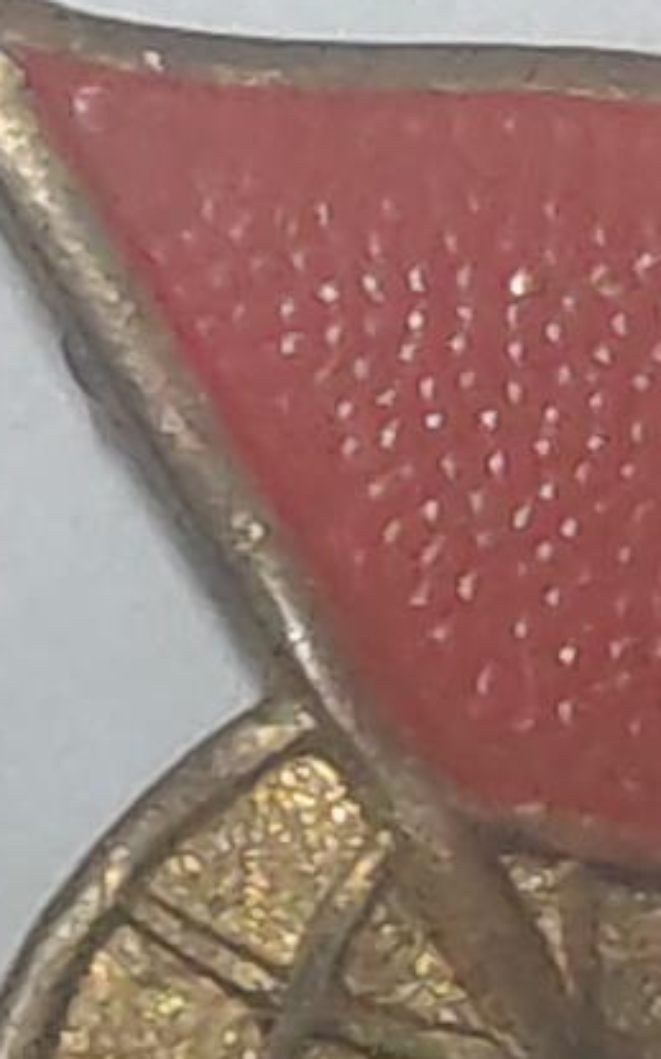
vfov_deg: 6.7
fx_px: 9031
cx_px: -230
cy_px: 832
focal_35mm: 313
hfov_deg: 4.2
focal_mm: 5.52
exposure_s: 1/20
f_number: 1.95
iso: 640
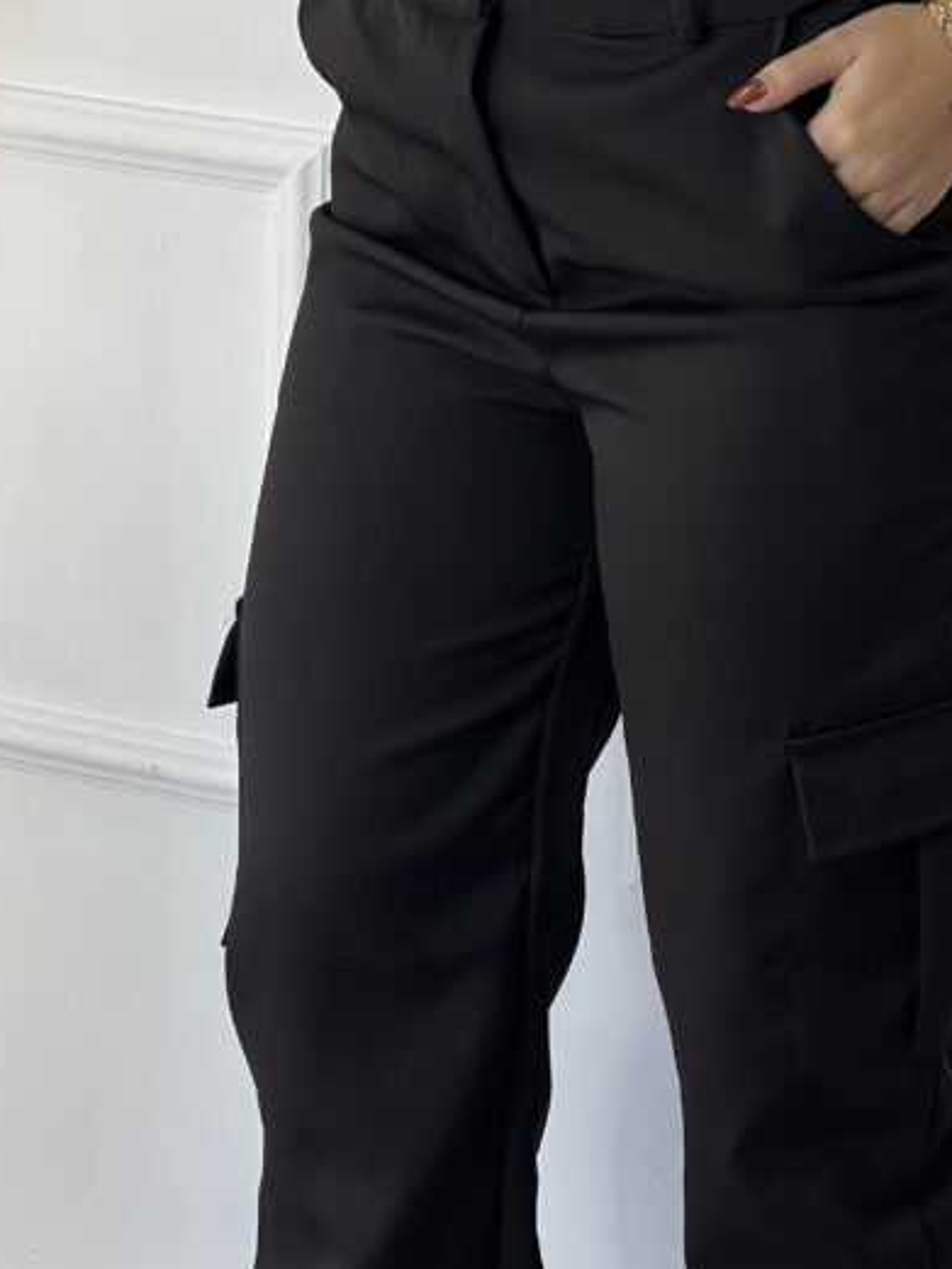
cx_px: 701
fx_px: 5058
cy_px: 822
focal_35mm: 138
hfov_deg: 10.7
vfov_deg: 14.3
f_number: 2.8
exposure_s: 1/120
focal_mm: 9
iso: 64
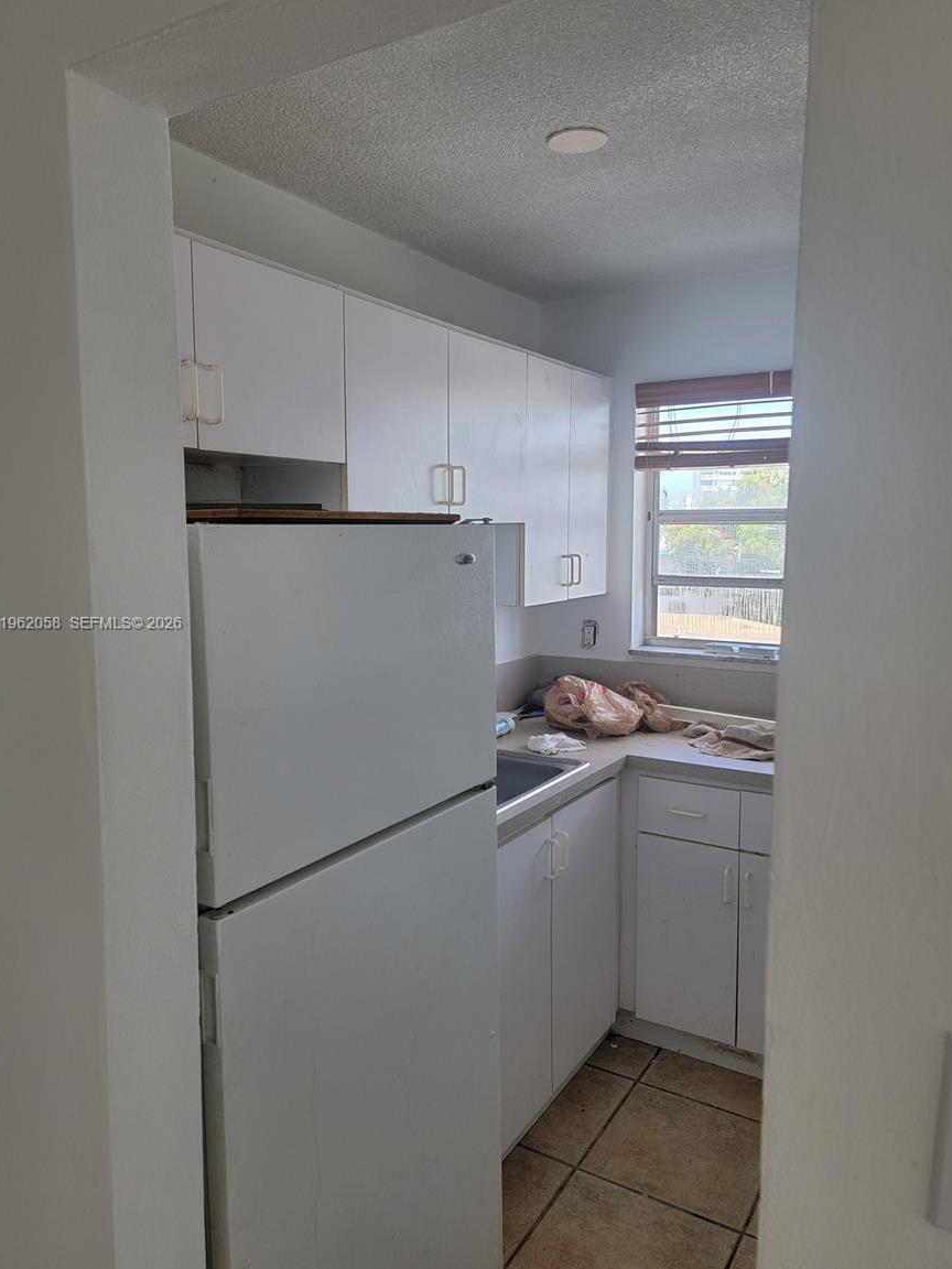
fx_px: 917
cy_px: 625
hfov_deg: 54.9
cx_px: 474
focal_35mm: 25
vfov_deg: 69.4
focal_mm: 6.7
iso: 64
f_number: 1.8
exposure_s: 1/119
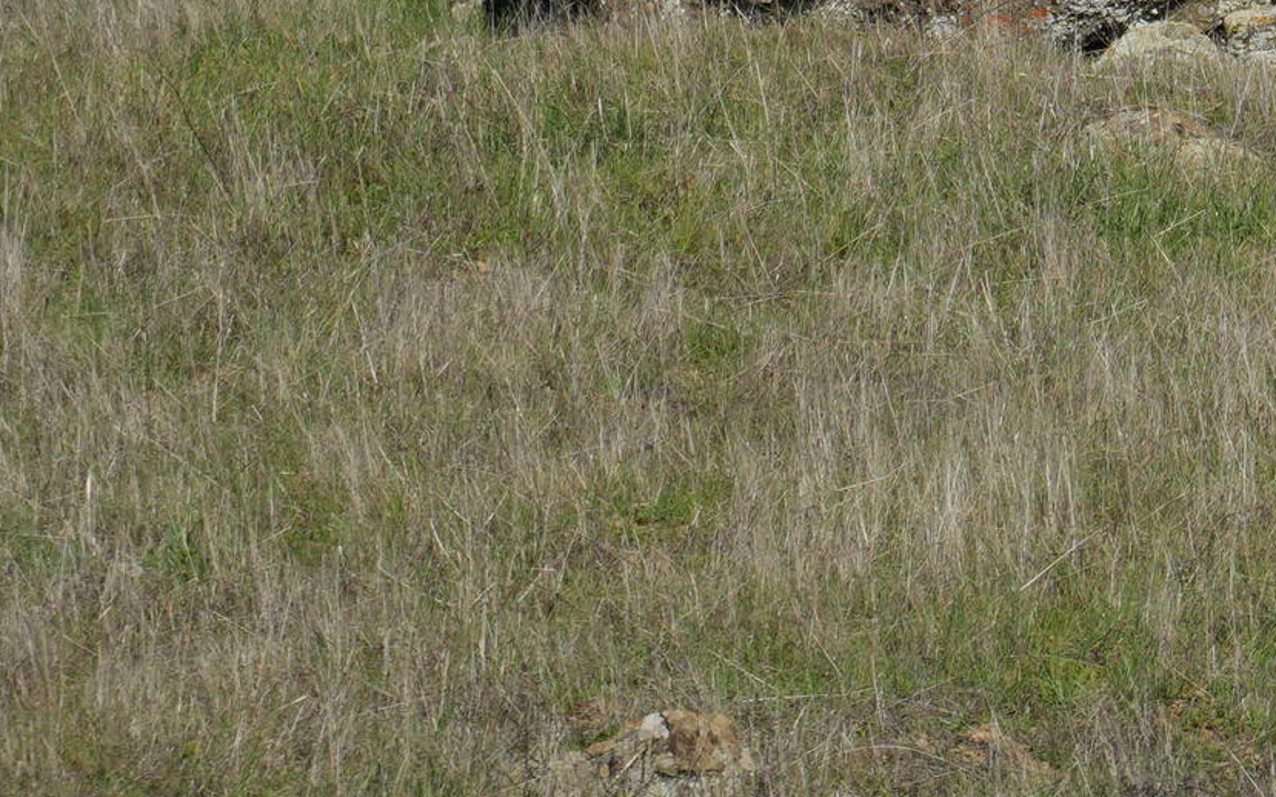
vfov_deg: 2.4
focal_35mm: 547
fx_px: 19021
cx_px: 1938
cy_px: -782
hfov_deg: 3.8
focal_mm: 103
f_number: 6.3
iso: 160
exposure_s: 1/1000
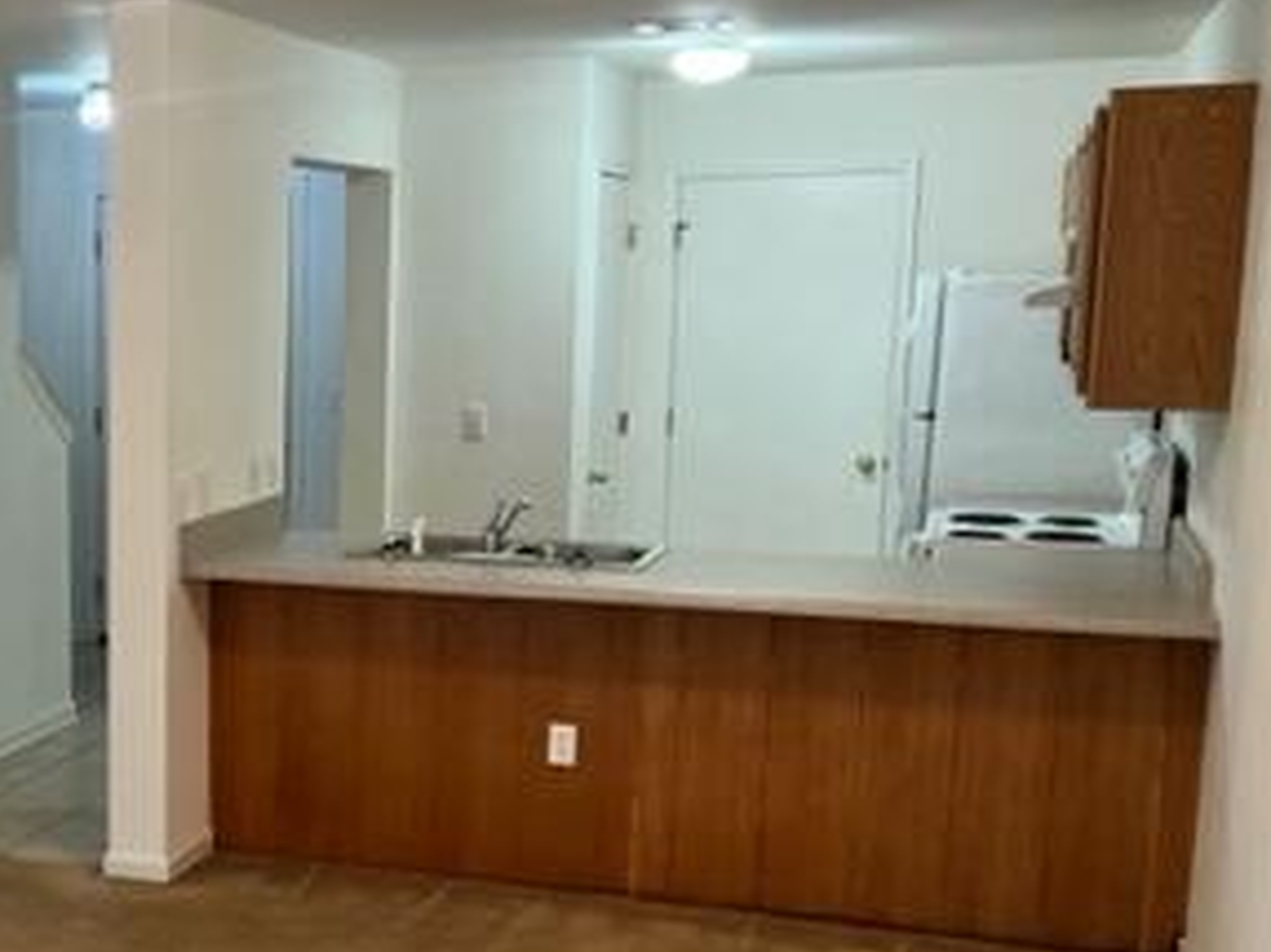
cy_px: 620
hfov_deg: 30.8
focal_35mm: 58
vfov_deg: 25.1
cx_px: -9
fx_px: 2129
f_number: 1.5
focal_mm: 5.7
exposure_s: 1/60
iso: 80
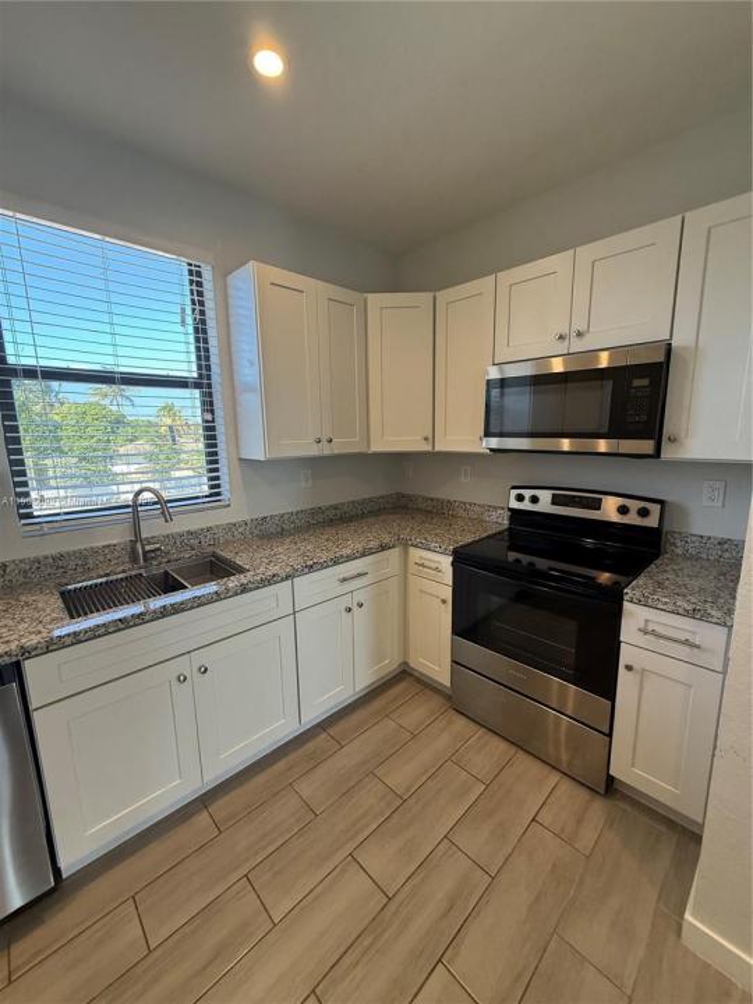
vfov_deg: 102.1
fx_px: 406
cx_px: 376
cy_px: 502
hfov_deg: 85.7
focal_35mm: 14
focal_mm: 2.22
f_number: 2.2
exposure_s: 1/120
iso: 200
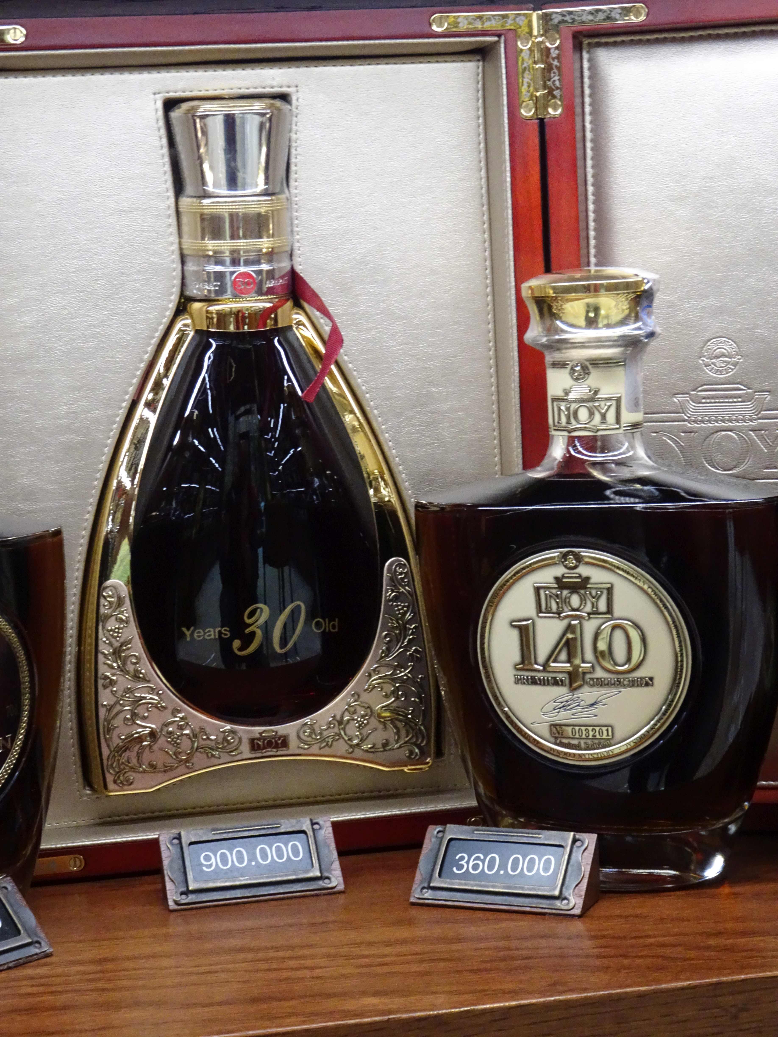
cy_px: 518
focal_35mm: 68
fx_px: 2038
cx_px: 389
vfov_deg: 28.6
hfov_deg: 21.6
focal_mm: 11.66
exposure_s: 1/60
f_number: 4.5
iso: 800
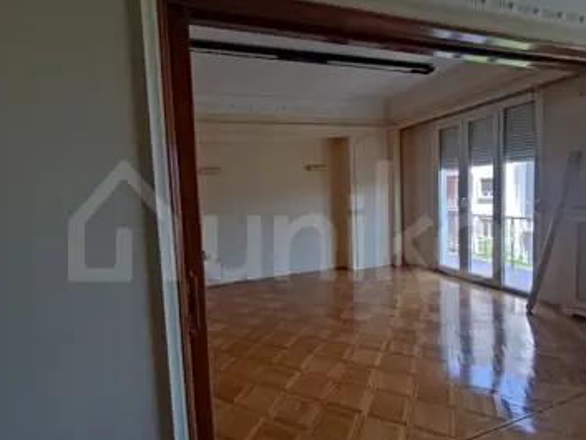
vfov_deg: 74.8
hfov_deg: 91.0
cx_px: 287
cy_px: 221
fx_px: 288
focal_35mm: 17
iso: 107
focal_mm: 1.6
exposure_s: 1/50
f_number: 2.2
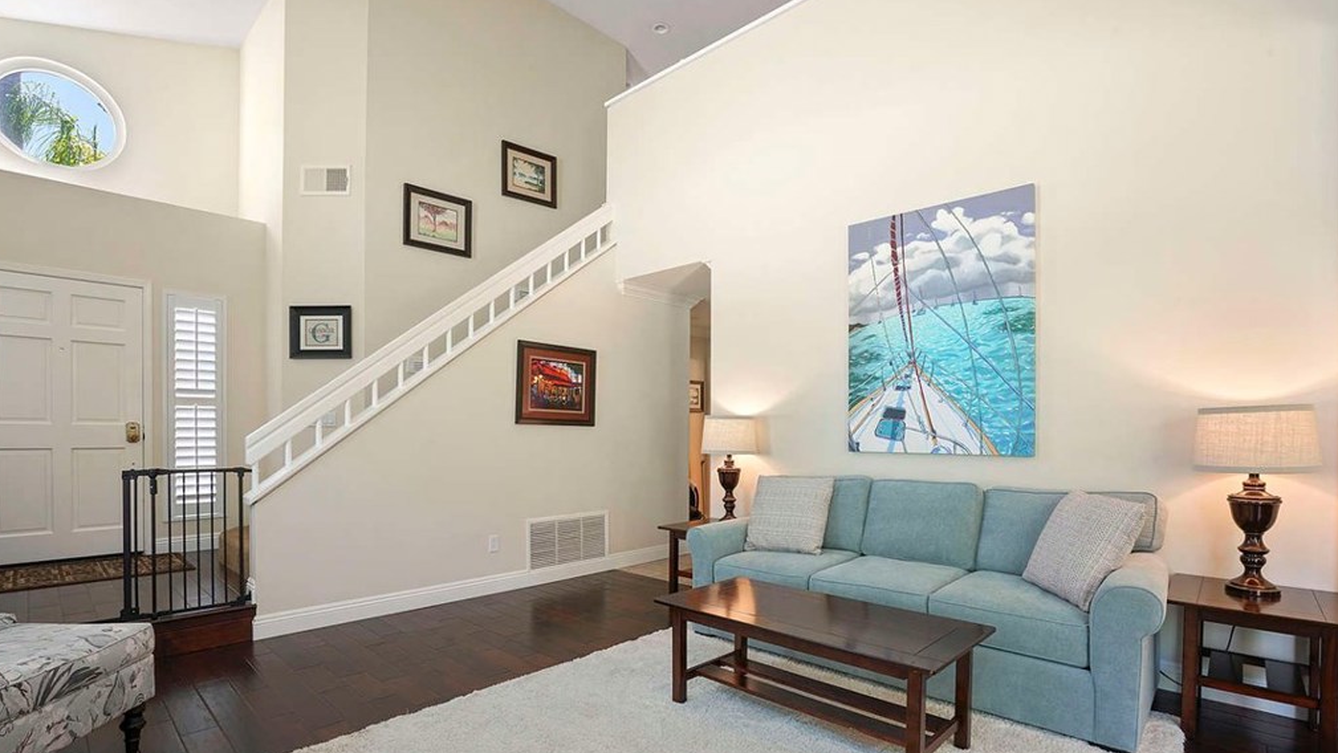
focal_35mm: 17
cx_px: 664
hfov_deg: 95.9
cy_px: 439
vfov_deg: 63.6
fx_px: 603
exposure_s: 1/5
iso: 320
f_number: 11
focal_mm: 16
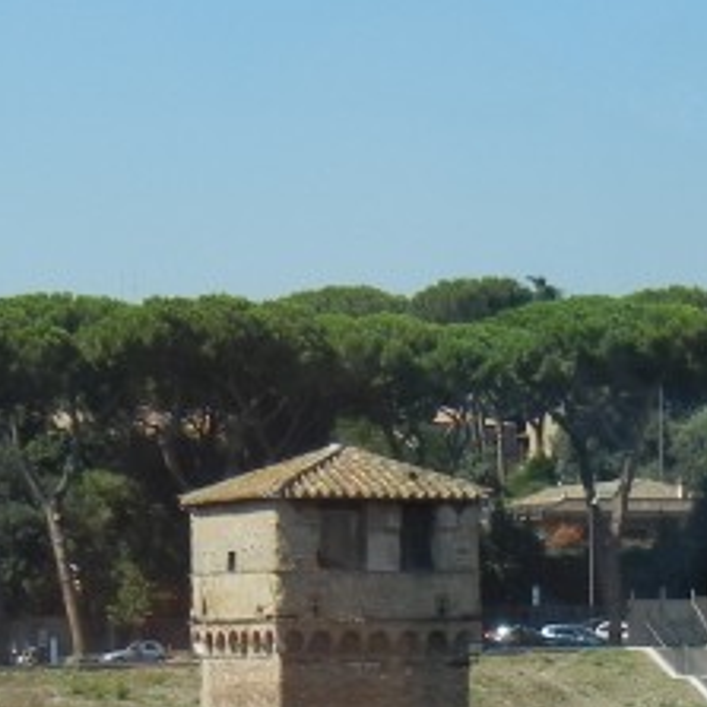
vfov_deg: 10.9
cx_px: 482
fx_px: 3651
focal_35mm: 158
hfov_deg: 11.0
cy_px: 751
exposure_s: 1/290
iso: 160
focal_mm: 7.1
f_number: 7.4
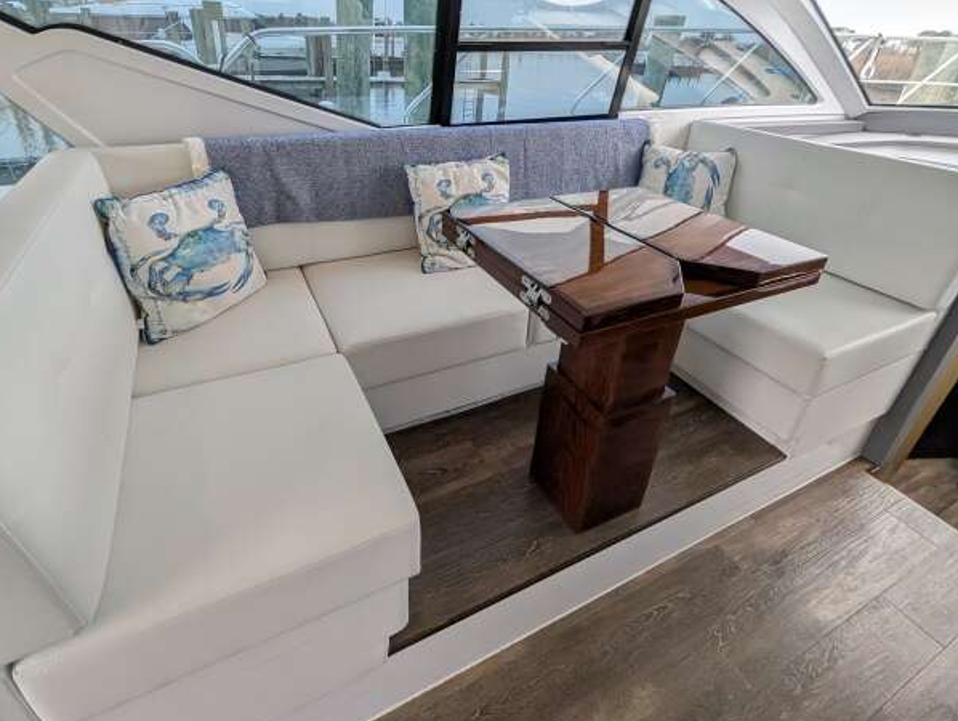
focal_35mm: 16
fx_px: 443
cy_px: 274
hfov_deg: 94.3
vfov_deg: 76.9
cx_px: 445
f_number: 1.7
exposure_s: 1/597
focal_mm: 2.02
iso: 45
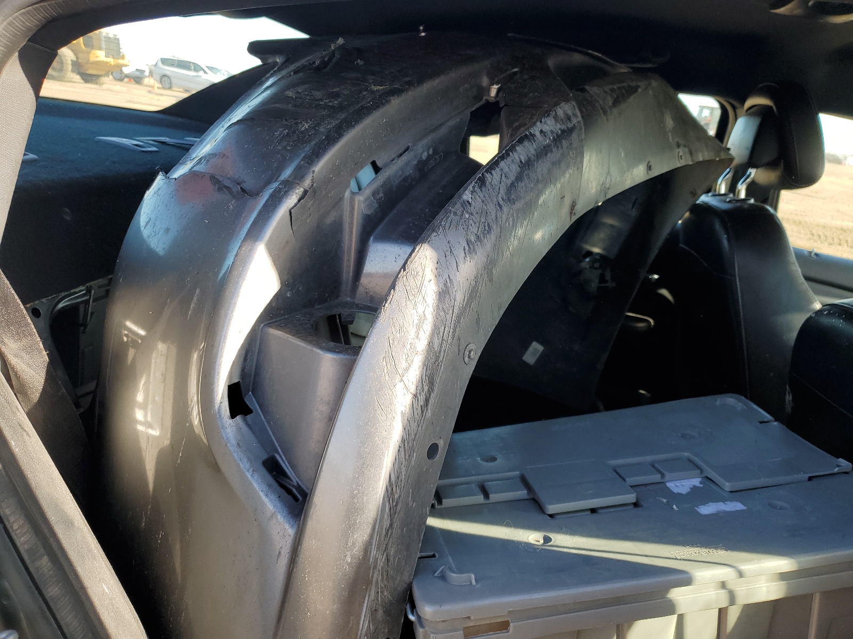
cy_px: 320
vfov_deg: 53.1
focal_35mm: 26
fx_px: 641
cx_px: 426
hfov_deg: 67.3
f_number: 1.5
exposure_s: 1/385
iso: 50
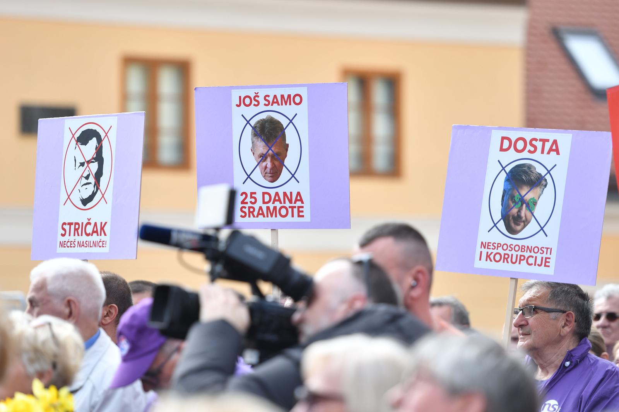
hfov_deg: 12.1
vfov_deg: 8.1
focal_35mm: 170
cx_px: 310
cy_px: 206
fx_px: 2922
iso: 200
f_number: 4
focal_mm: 170
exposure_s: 1/1250
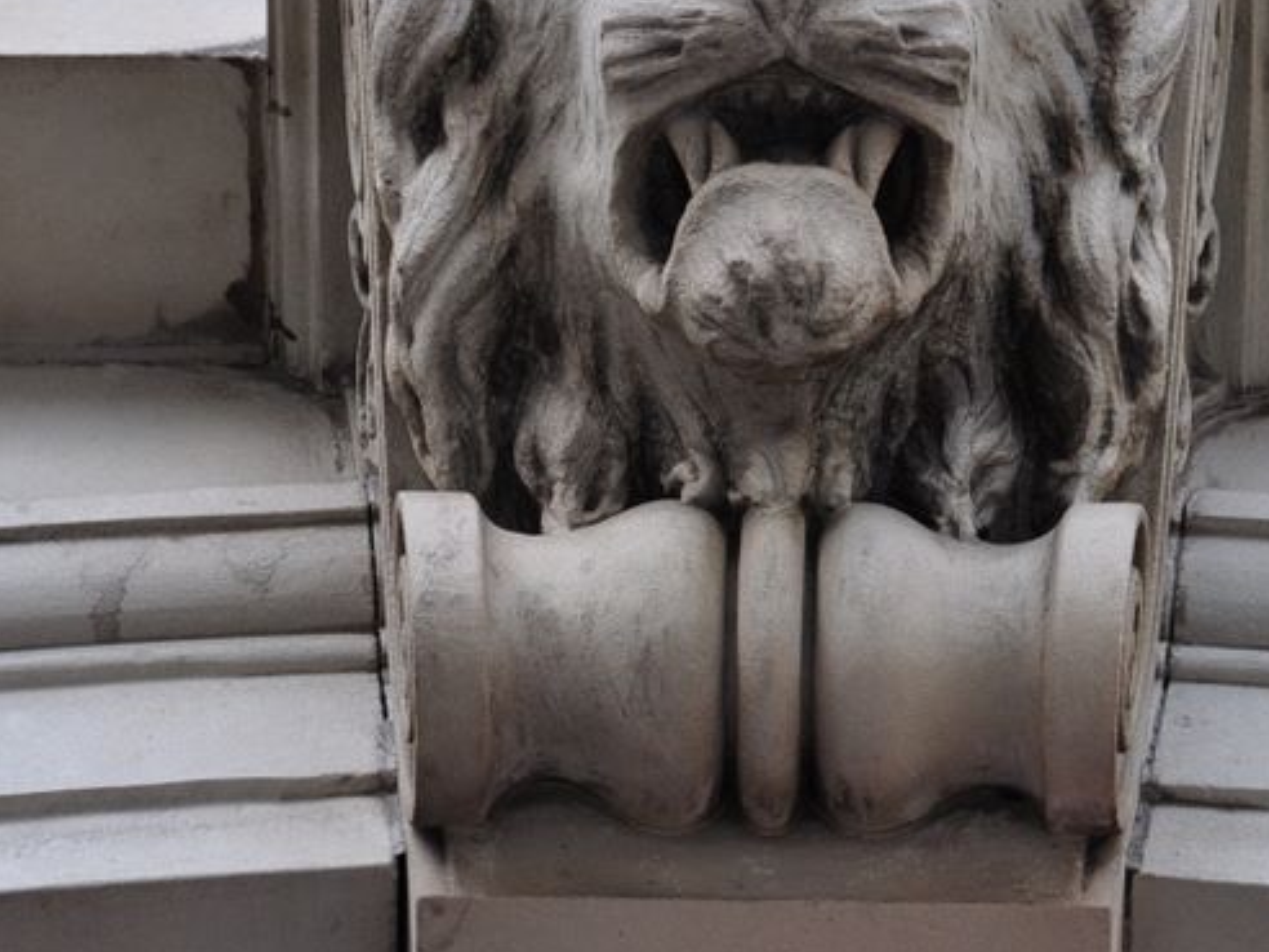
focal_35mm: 315
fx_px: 11548
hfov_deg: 6.3
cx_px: 970
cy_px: 188
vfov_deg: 4.7
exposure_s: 1/60
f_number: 8
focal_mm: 105
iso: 320
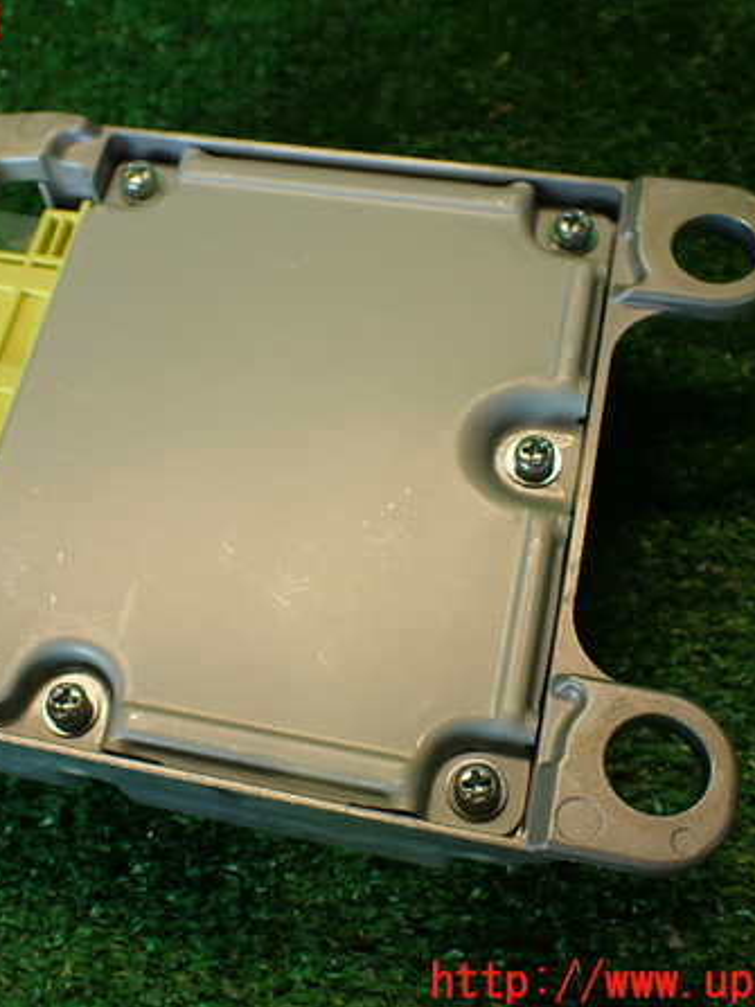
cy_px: 505
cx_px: 264
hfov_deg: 33.3
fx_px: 1251
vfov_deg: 43.9
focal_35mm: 43
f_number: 2.4
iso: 160
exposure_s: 1/60
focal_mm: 5.79
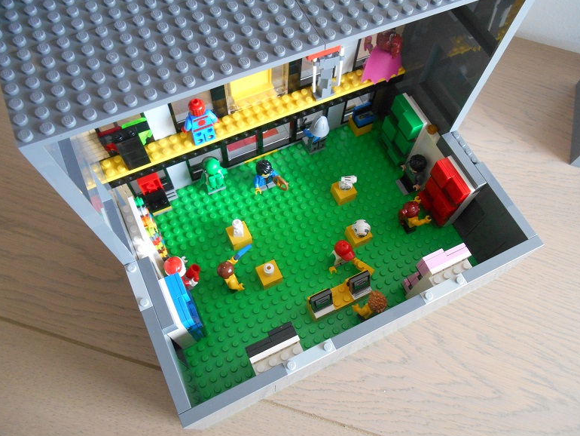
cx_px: 300
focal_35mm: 27
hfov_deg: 65.3
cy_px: 218
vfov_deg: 51.4
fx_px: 453
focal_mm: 4.7
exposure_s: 1/25
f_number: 3.4
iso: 400
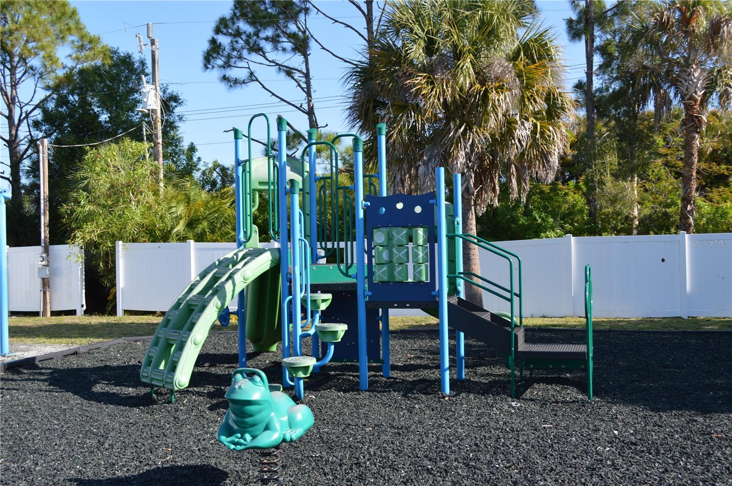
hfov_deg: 49.6
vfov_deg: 34.1
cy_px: 243
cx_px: 366
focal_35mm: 39
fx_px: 792
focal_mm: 26
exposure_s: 1/160
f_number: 6.3
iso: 100
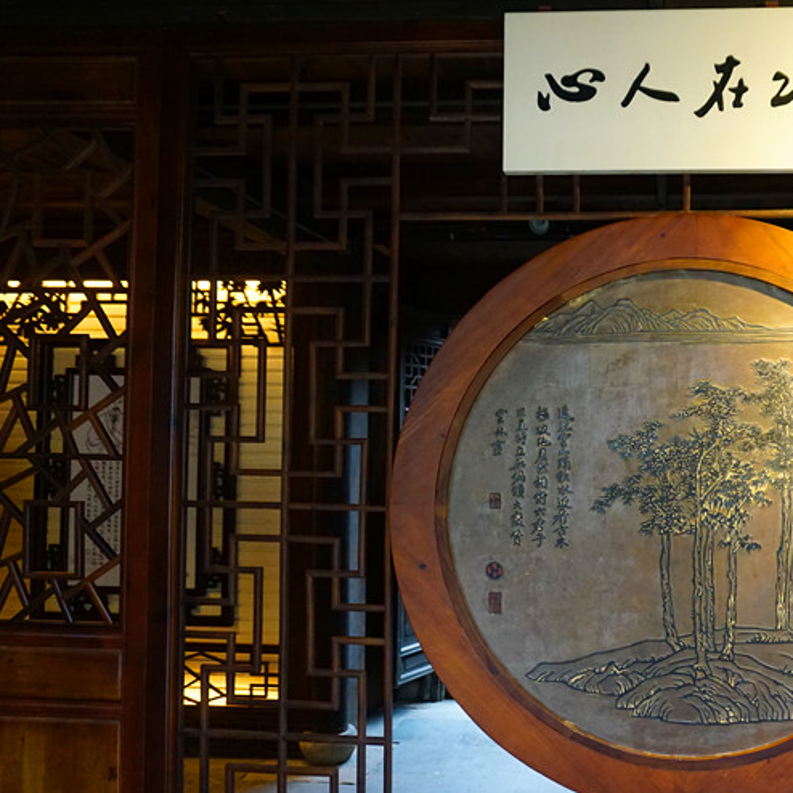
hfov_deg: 47.3
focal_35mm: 33
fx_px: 855
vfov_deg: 49.7
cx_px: 624
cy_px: 417
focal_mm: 16
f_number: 4
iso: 2000
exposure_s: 1/60
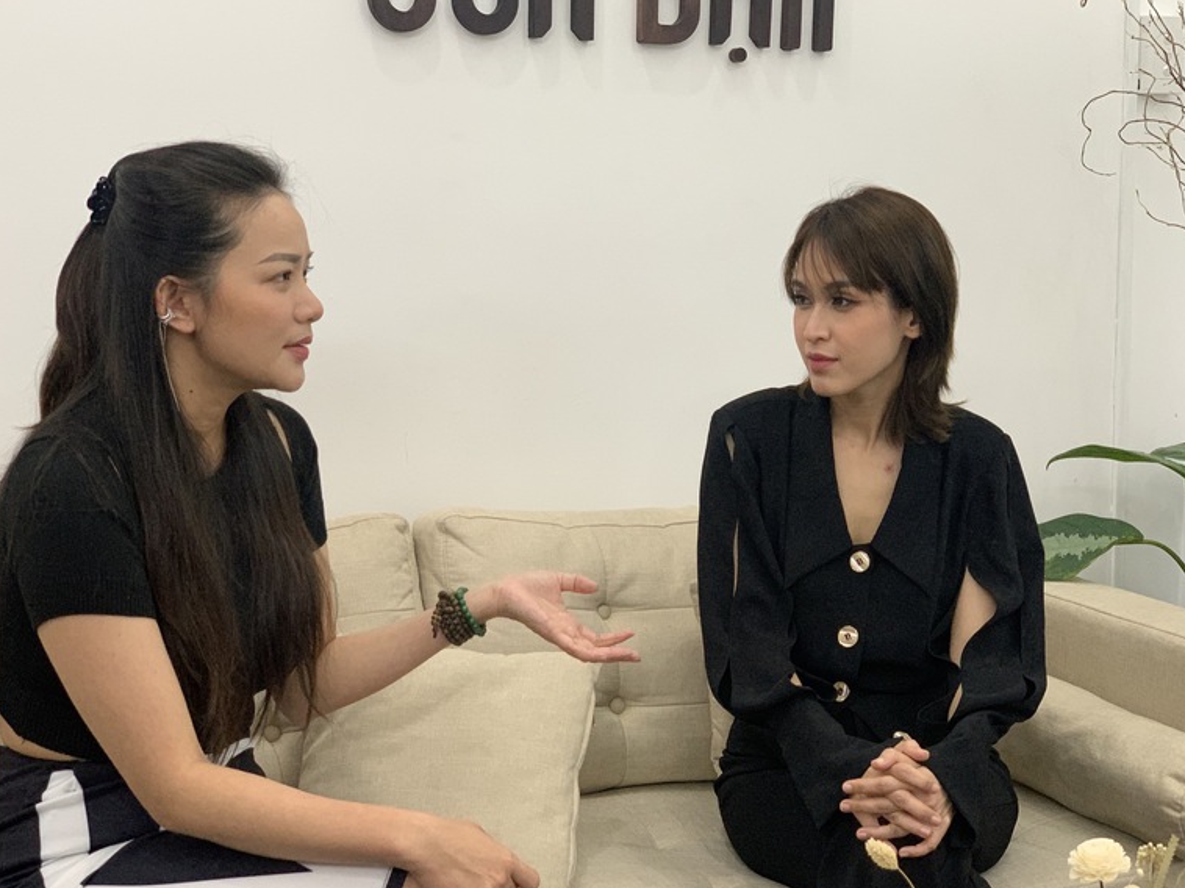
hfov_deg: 32.7
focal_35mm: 59
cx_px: 643
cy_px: 478
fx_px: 2019
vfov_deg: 24.8
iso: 125
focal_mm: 6
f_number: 2.4
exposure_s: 1/66
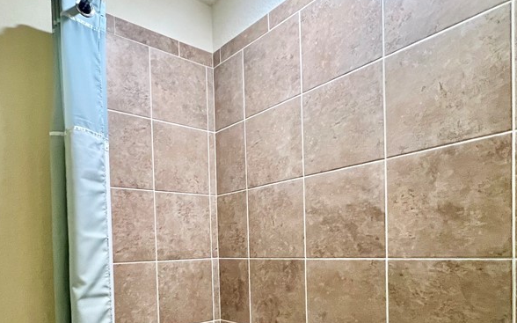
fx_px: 338
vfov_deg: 47.9
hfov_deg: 74.0
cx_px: 208
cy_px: 263
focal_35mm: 24
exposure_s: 1/60
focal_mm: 1.57
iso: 400
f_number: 1.8
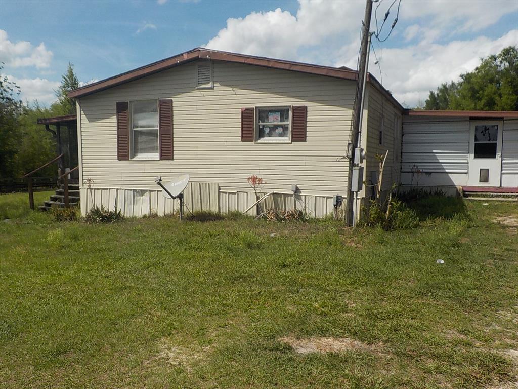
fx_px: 449
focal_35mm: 30
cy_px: 194
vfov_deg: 46.8
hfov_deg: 60.0
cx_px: 259
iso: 125
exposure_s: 1/640
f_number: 6.6
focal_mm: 4.1
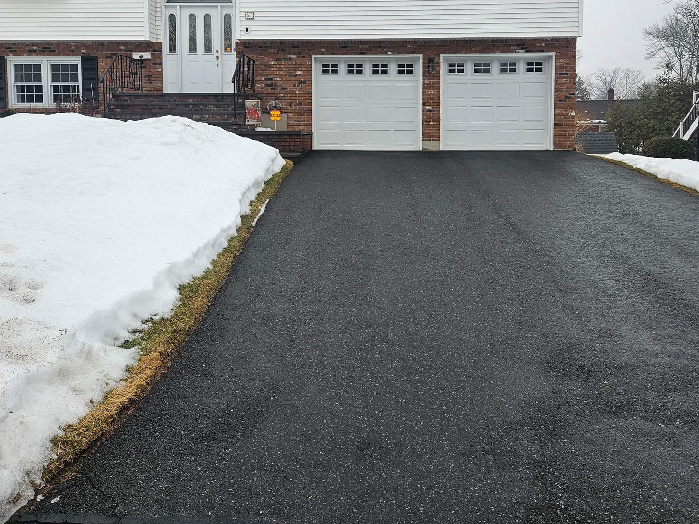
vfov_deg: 43.5
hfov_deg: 56.8
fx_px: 646
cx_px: 357
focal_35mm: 32
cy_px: 171
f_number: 1.8
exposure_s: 1/462
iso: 40
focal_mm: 5.4
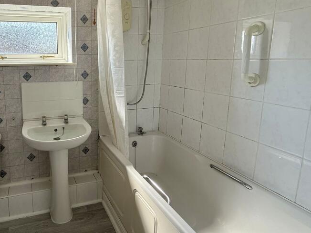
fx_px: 198
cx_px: 81
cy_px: 89
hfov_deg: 71.6
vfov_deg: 60.3
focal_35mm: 22
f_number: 2.2
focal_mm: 2.22
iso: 64
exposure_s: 1/228
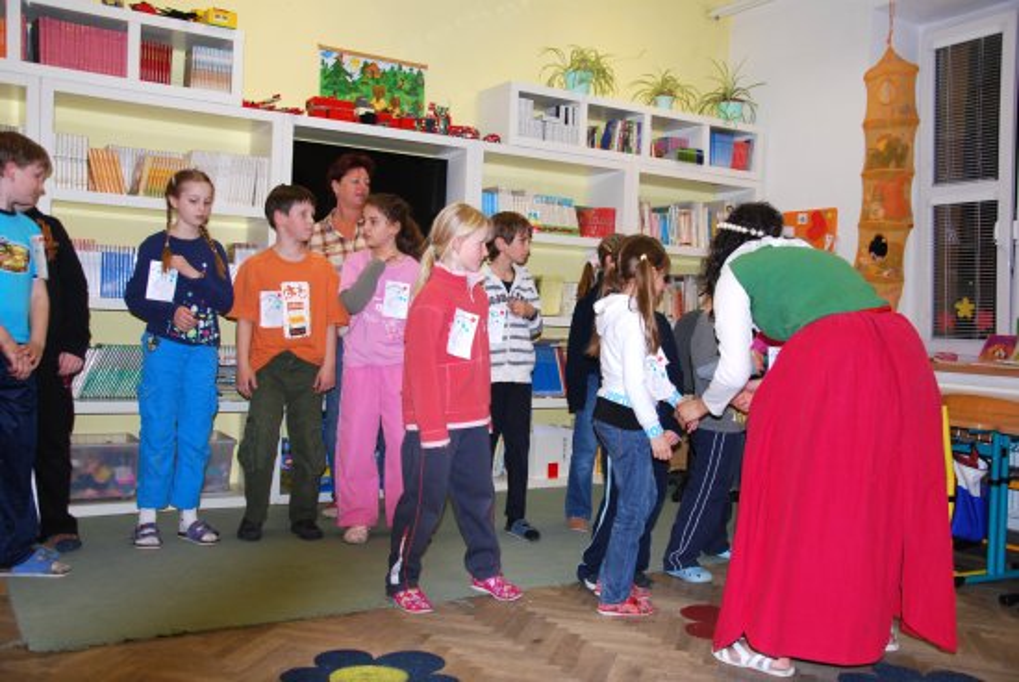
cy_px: 341
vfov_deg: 37.0
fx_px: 1020
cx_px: 510
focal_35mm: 36
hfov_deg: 53.1
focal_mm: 24
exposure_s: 1/60
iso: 200
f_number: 4
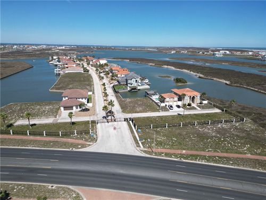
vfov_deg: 56.8
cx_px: 133
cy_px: 100
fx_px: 184
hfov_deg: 71.6
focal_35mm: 24
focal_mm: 6.72
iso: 100
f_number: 1.7
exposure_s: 1/4000
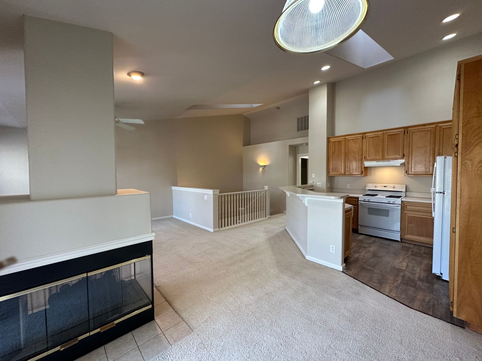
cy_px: 180
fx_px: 195
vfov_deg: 85.7
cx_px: 241
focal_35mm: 14
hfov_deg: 102.1
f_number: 2.2
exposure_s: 1/120
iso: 320
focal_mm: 2.22
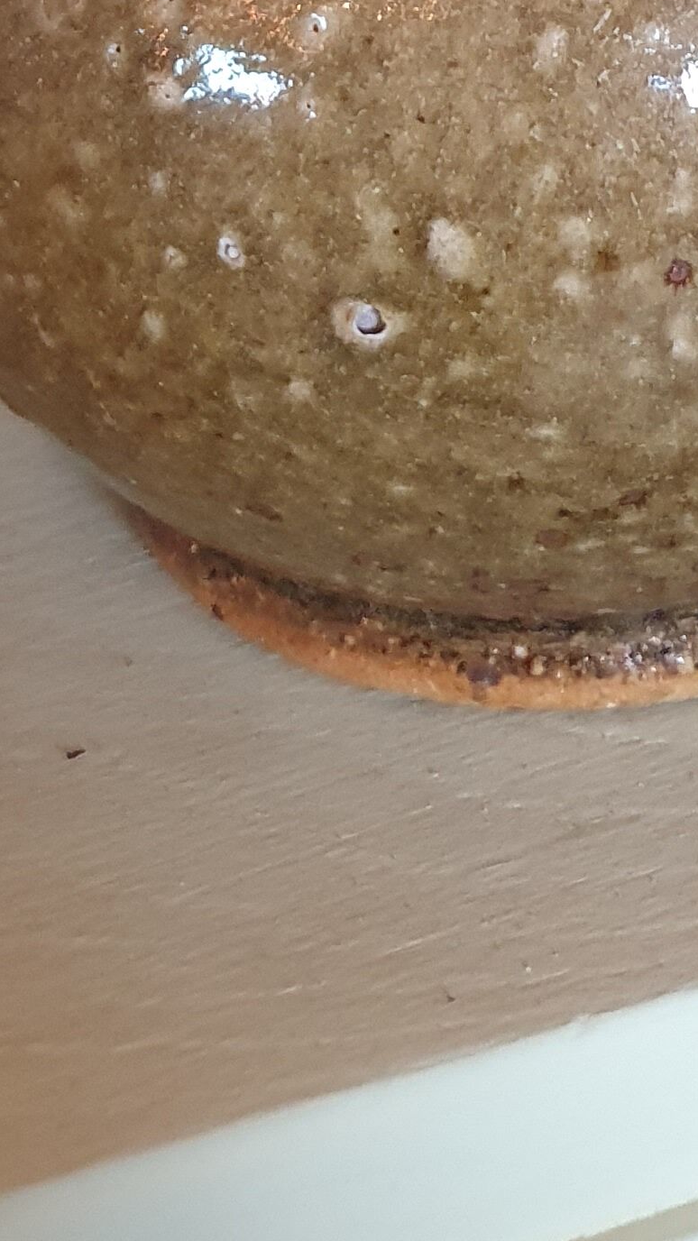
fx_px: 2731
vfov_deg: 21.8
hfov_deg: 14.2
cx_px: 800
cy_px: -563
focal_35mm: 83
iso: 320
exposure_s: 1/50
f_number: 1.5
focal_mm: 4.32
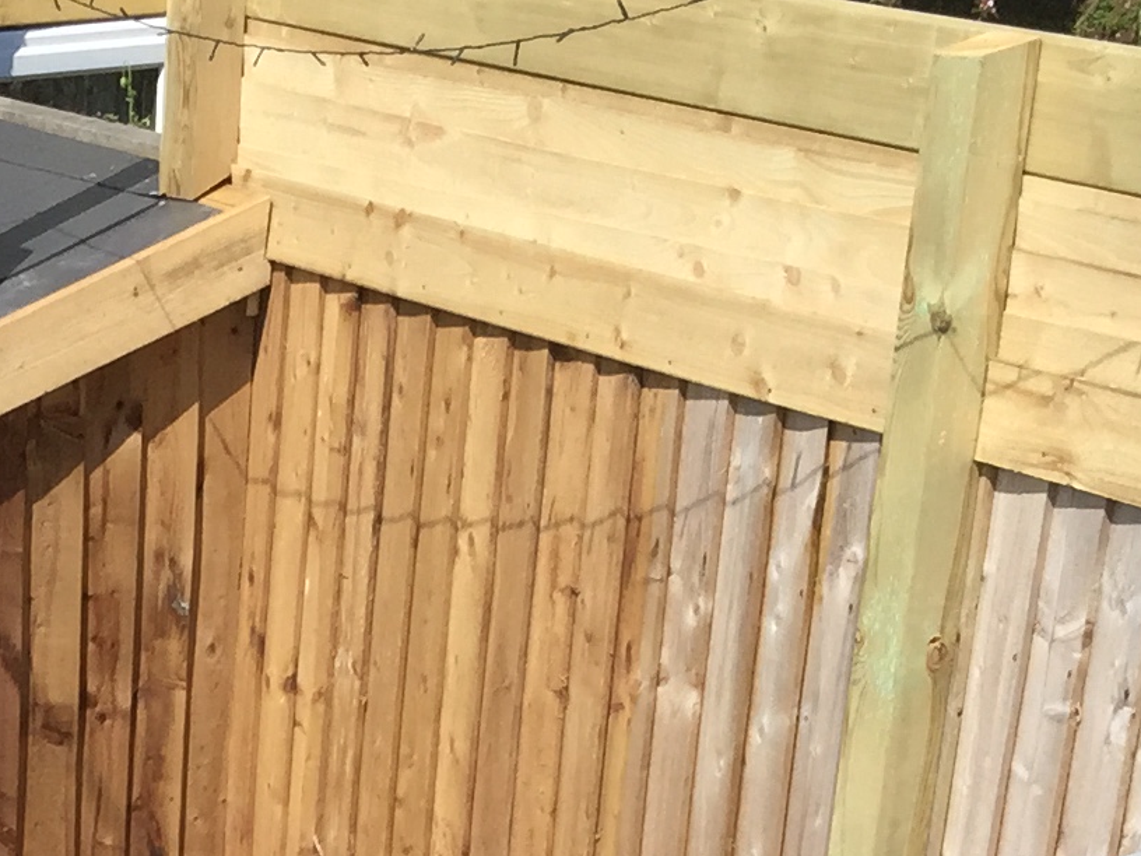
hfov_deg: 16.5
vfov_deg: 11.6
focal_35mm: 116
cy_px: 1645
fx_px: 3824
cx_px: -106
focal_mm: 4.15
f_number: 2.2
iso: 32
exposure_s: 1/2326
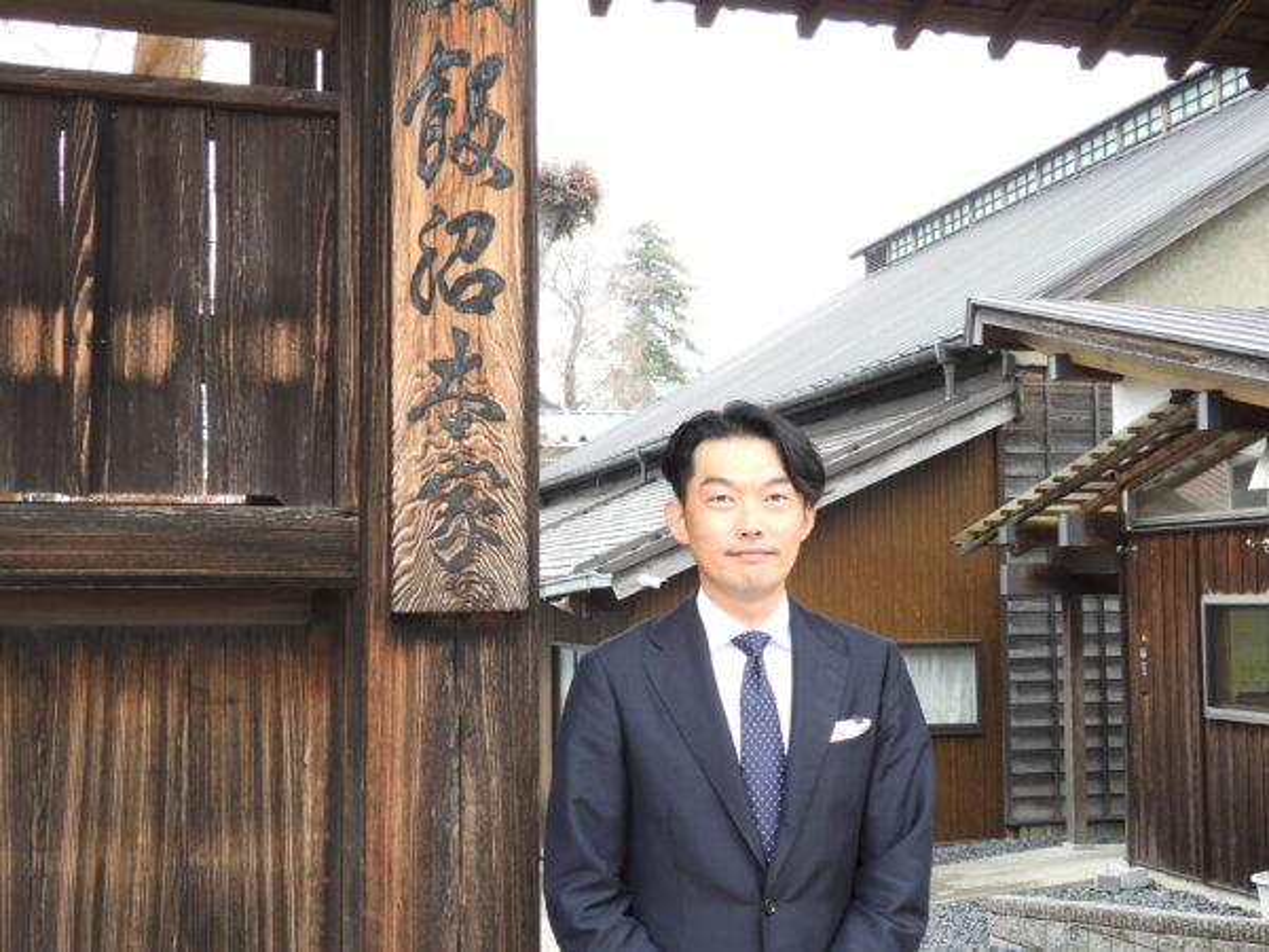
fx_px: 1723
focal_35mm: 47
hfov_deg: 40.4
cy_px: 476
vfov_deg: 30.9
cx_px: 634
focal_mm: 8.4
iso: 110
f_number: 3.2
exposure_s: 1/40
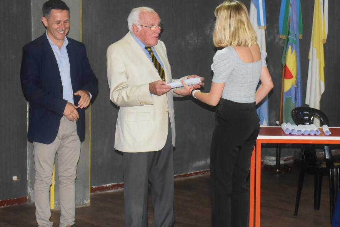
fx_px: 689
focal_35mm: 73
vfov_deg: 18.7
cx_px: 191
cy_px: 107
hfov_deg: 27.7
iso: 3200
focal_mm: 42
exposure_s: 1/60
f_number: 7.1
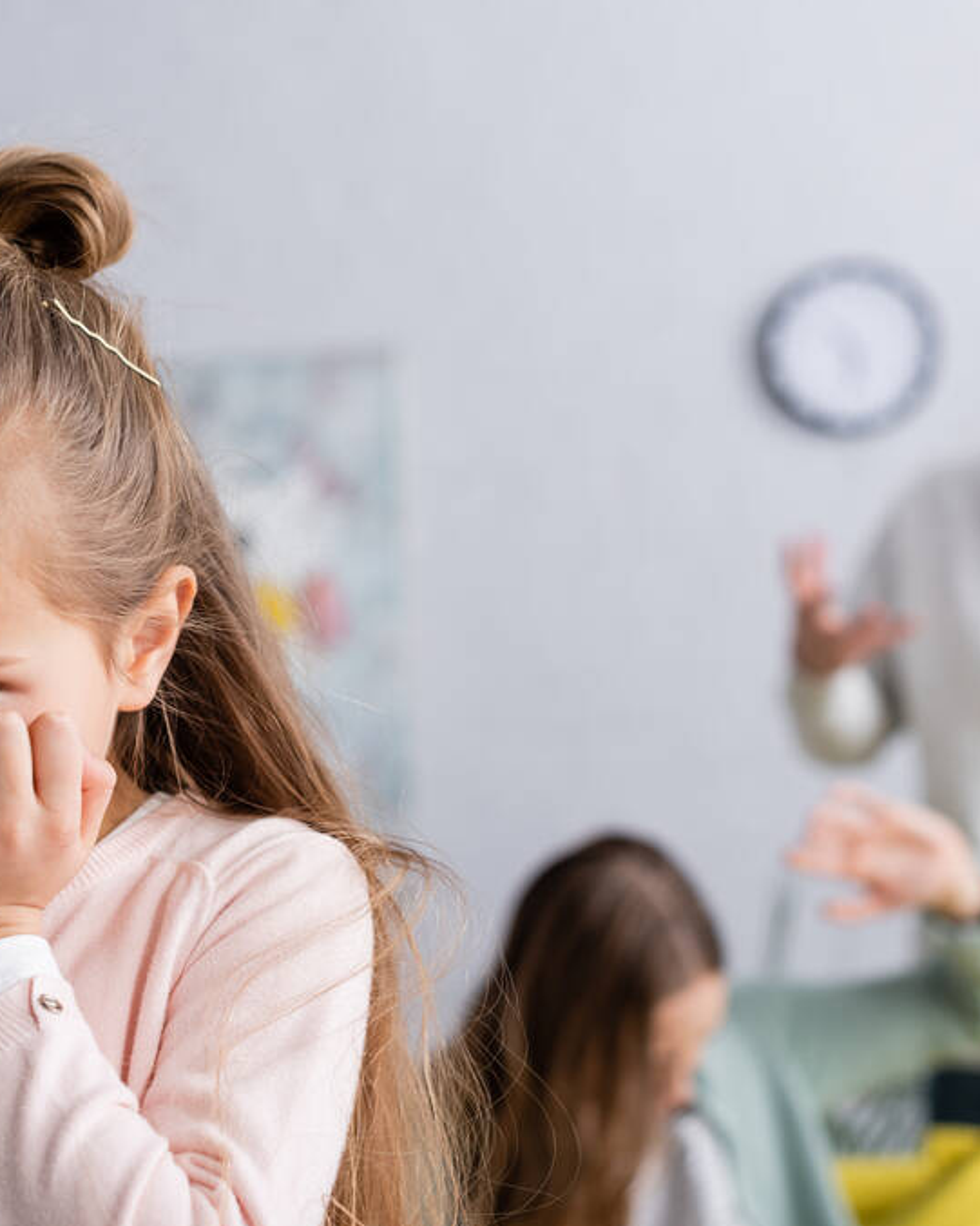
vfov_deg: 26.8
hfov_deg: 21.5
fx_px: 2576
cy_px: 611
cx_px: 495
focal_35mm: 71
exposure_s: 1/200
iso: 80
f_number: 4
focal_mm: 50
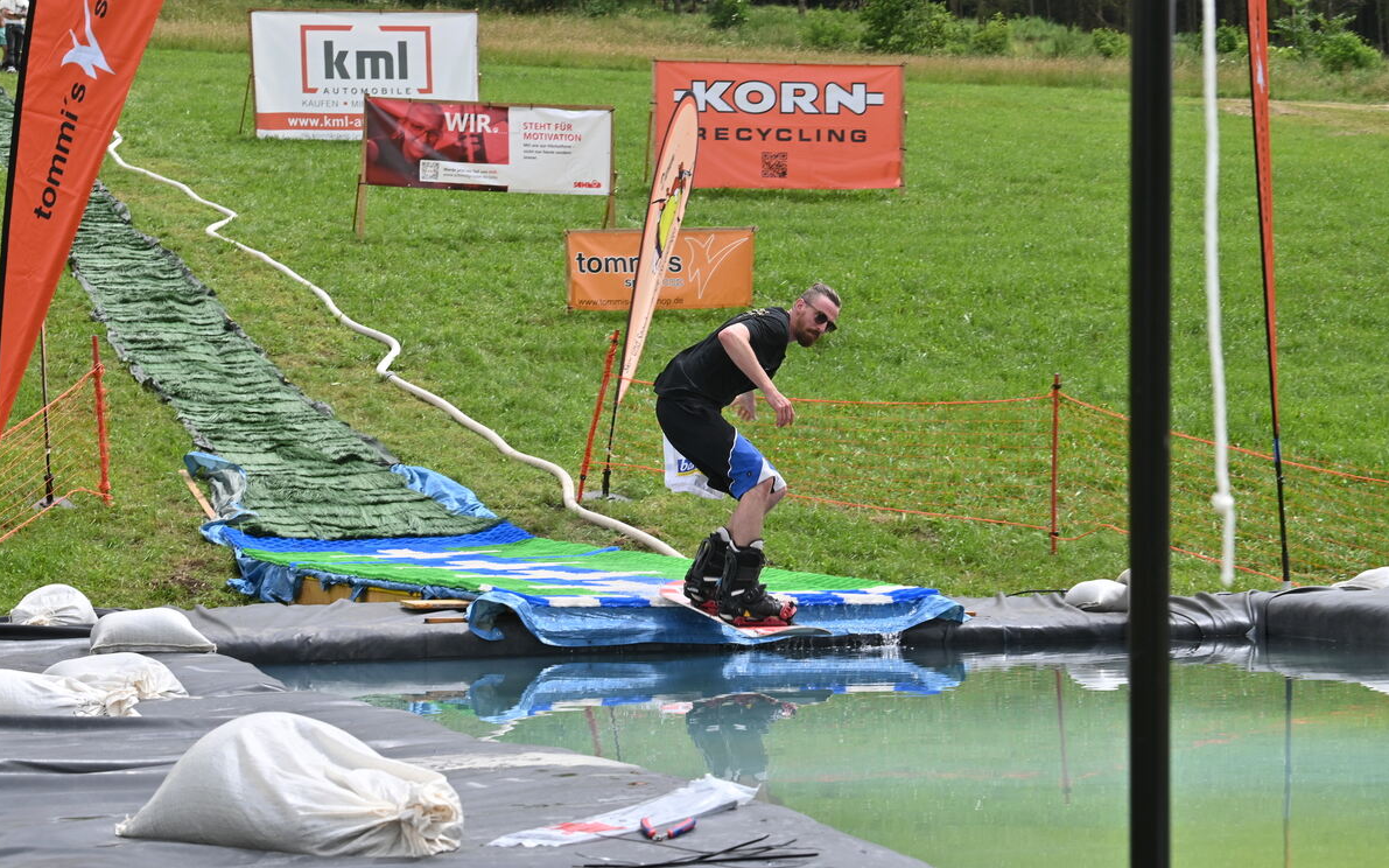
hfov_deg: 26.8
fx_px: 2914
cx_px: 694
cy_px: 410
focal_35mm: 77
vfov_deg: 16.9
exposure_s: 1/400
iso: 500
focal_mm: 75
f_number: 14
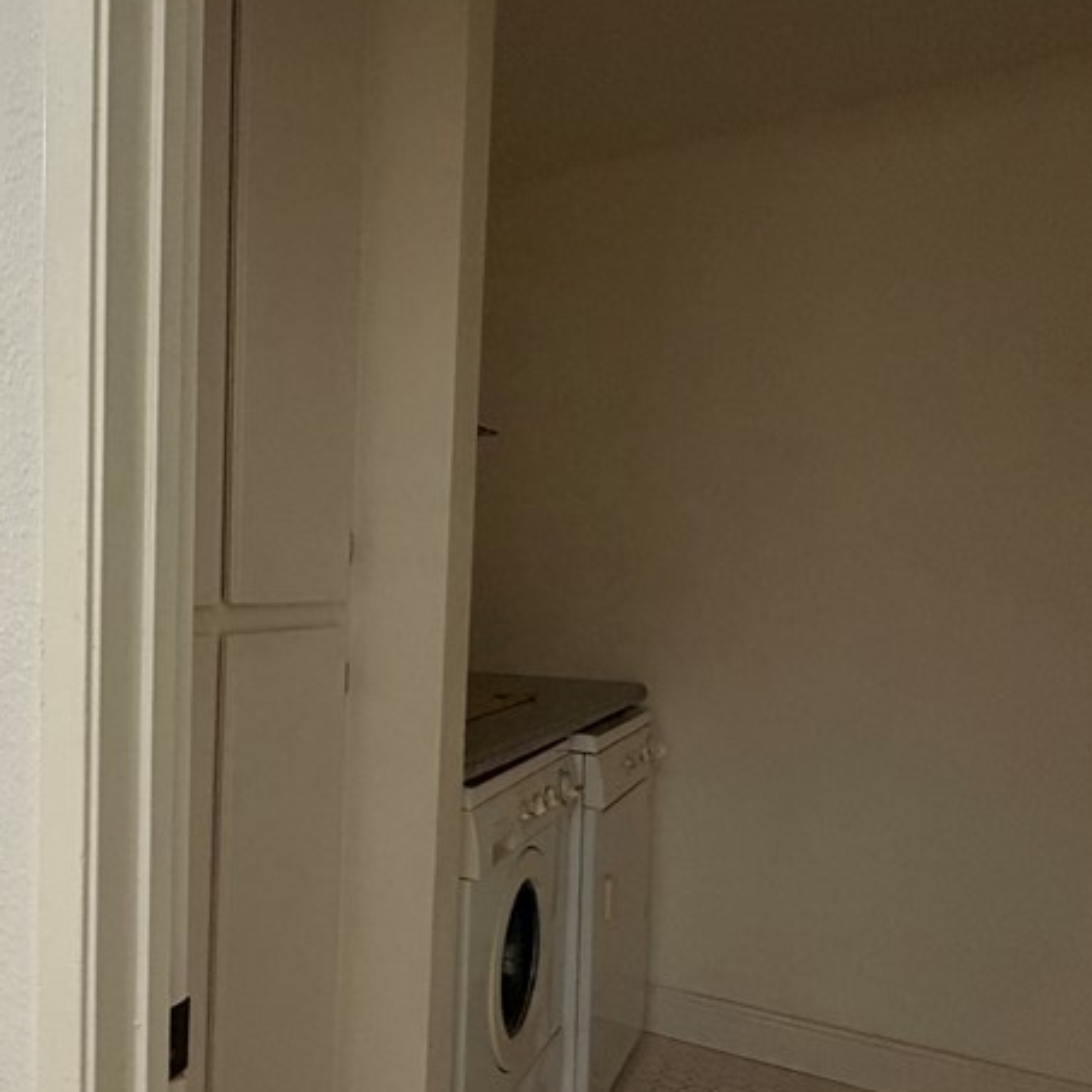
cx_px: 46
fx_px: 999
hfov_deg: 48.9
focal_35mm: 28
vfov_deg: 57.1
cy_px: 624
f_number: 2.2
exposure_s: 1/60
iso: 320
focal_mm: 2.22
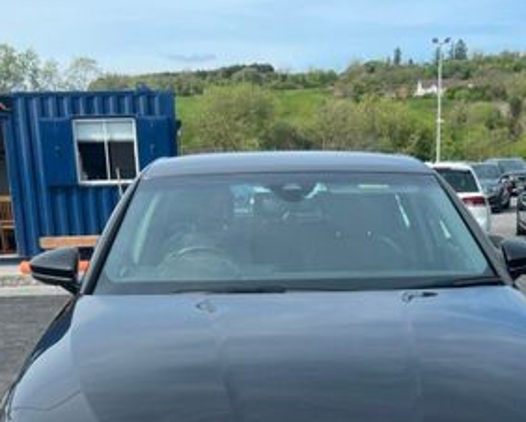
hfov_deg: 34.7
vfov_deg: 26.7
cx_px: 297
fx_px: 841
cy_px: 413
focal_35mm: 54
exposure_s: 1/1511
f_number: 1.5
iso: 50
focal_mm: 5.7
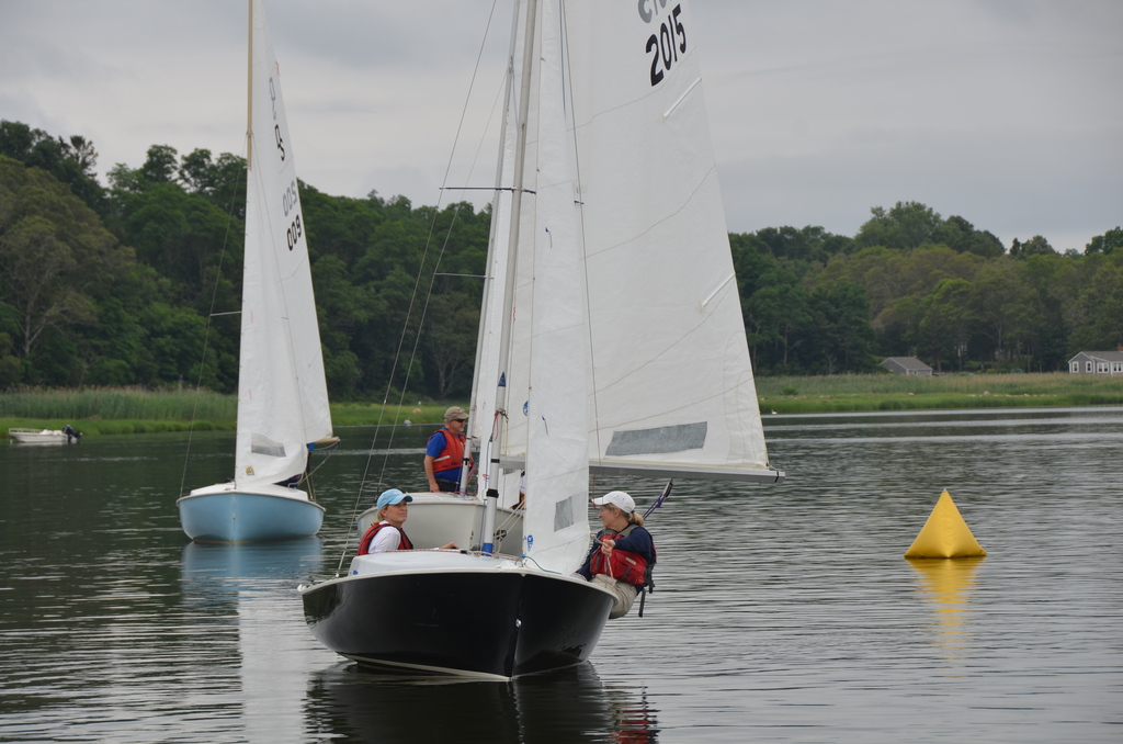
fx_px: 4902
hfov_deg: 13.1
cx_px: 562
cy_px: 372
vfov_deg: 8.7
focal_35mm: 158
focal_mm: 105
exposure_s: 1/250
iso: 125
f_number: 8
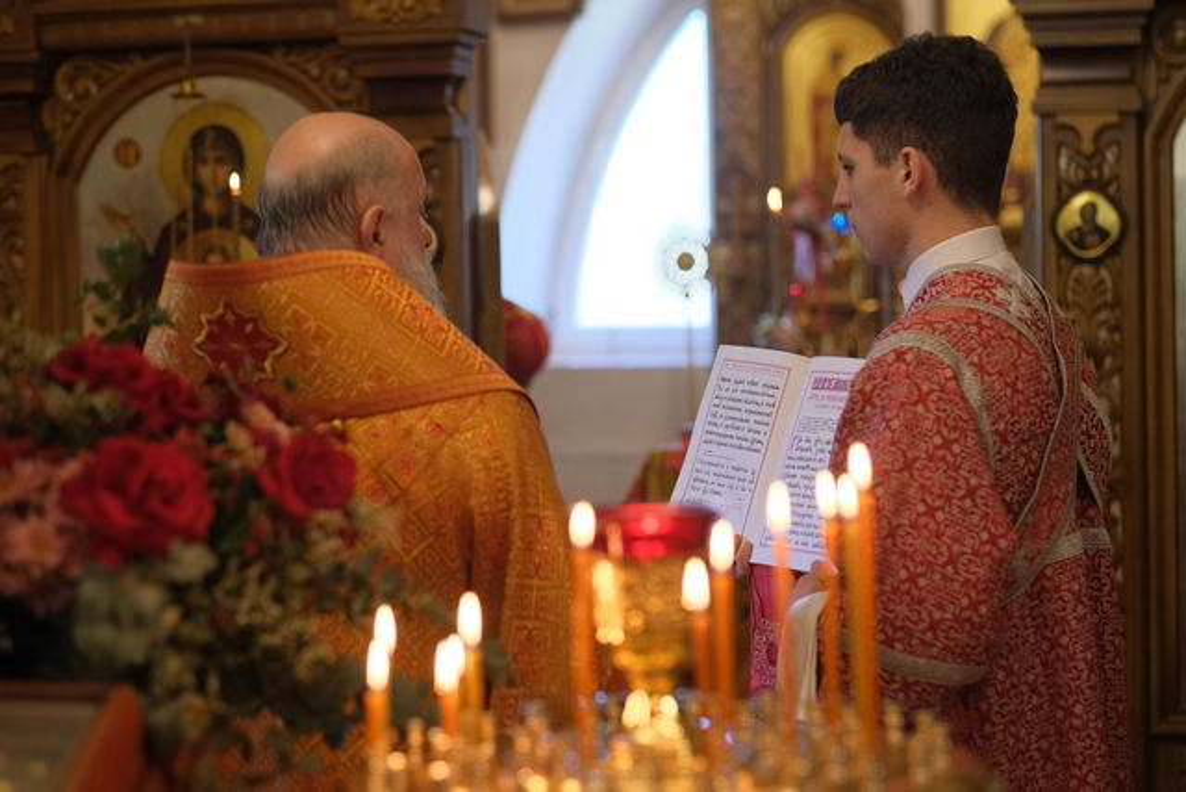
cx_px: 593
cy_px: 396
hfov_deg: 24.2
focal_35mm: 84
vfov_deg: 16.3
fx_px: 2768
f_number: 2
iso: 2000
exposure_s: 1/480
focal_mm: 56
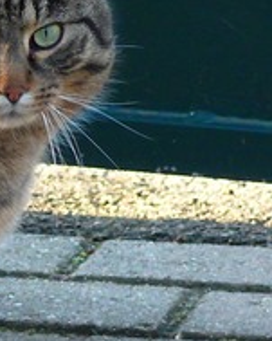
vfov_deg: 2.7
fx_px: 7332
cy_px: 290
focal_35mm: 728
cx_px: -175
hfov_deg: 2.1
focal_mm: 39.6
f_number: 3.6
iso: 250
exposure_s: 1/125
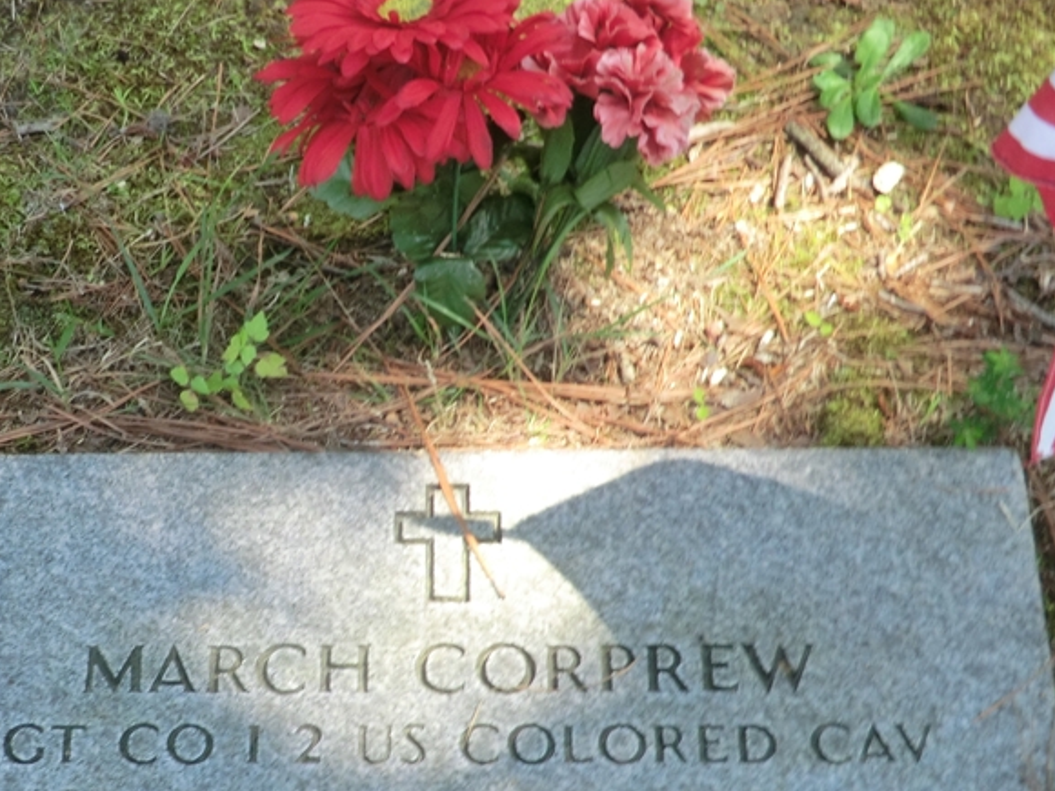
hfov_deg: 23.3
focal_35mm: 83
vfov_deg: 17.7
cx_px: 256
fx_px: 2530
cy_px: 547
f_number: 4
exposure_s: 1/60
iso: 80
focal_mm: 8.4
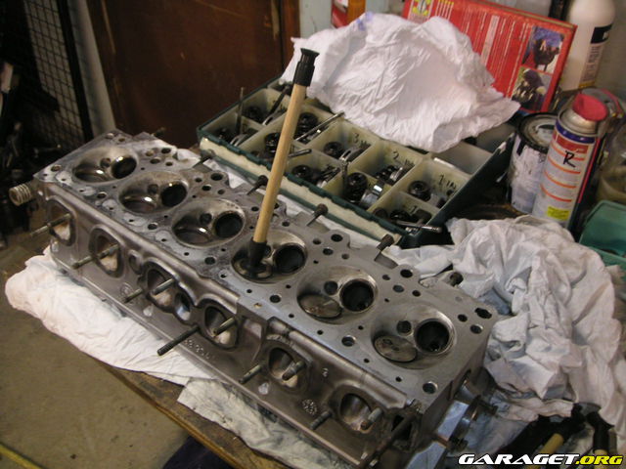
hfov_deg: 49.0
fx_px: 687
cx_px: 313
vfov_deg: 37.7
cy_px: 234
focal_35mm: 38
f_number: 2.8
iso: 100
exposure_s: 1/8
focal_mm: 6
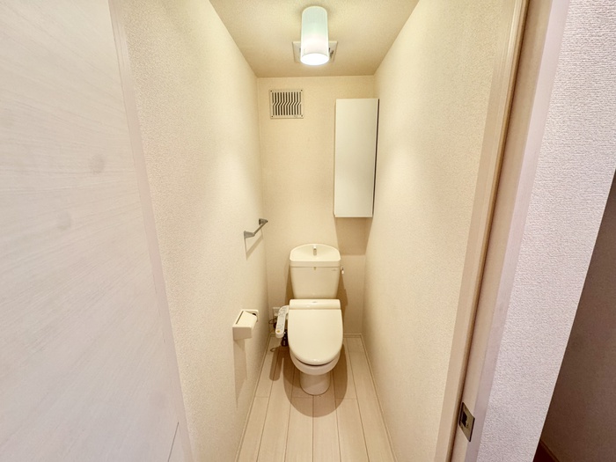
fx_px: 249
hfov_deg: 102.1
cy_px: 231
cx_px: 308
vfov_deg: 85.7
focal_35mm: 14
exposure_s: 1/120
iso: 250
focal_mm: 2.22
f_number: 2.2
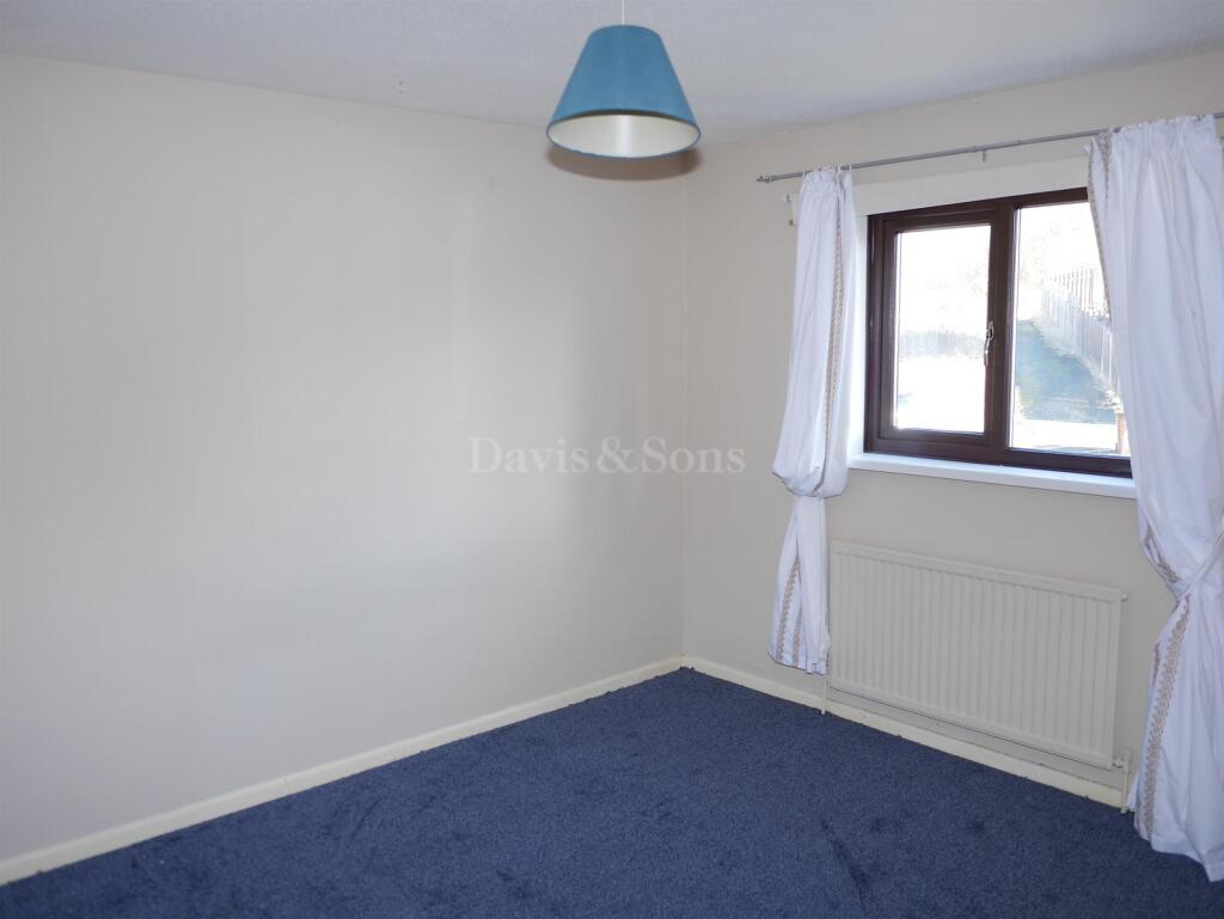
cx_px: 612
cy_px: 460
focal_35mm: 28
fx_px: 991
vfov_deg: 49.8
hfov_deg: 63.4
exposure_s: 1/60
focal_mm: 14
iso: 200
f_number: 2.5
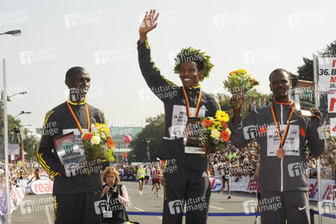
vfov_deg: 19.4
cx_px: 168
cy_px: 112
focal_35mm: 70
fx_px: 653
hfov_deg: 28.9
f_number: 18
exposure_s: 1/320
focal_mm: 70
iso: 500
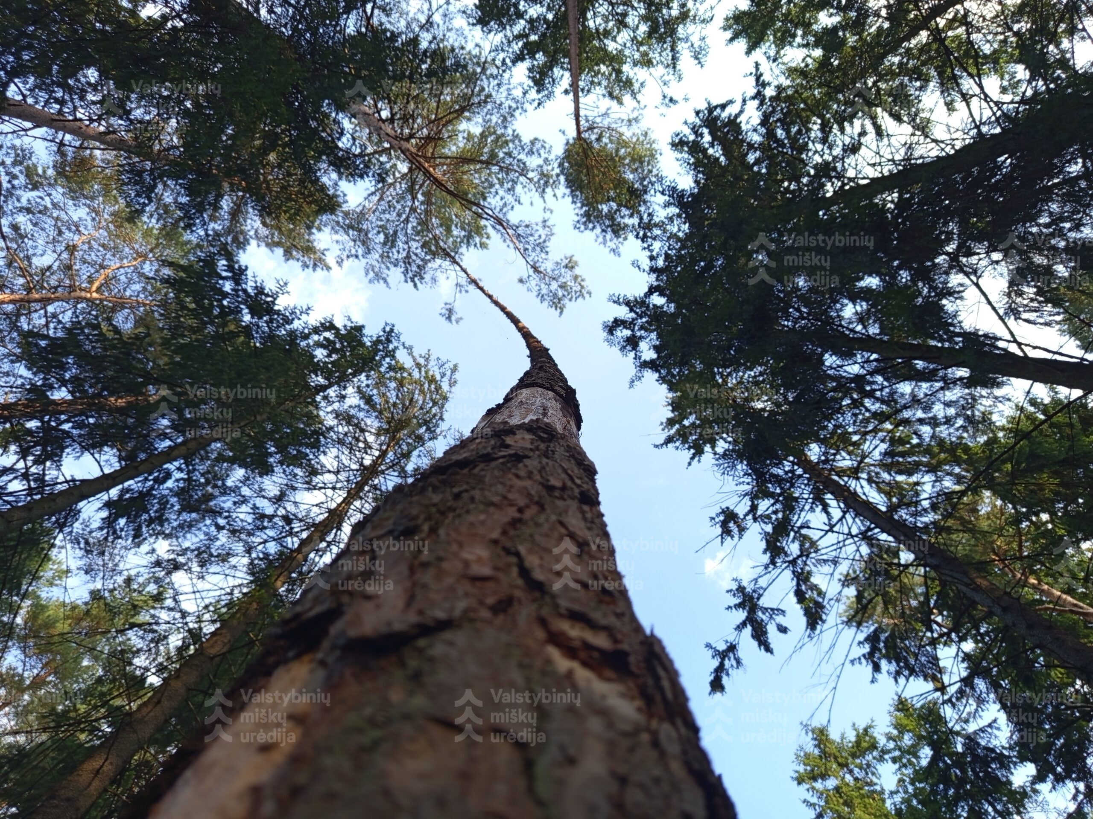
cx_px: 546
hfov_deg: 71.6
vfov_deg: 56.8
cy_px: 410
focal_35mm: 24
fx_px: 758
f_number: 1.7
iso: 50
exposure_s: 1/183
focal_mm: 5.24
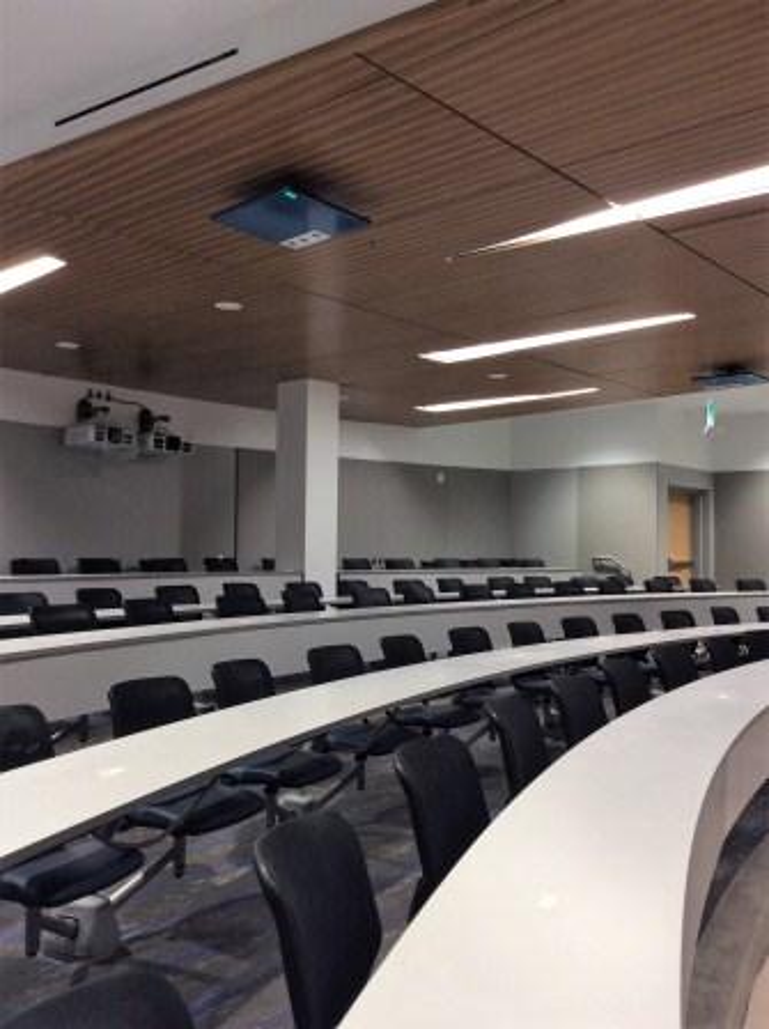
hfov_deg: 44.1
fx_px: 950
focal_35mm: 32
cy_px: 514
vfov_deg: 56.9
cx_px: 384
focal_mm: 3.3
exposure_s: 1/24
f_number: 2.4
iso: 80
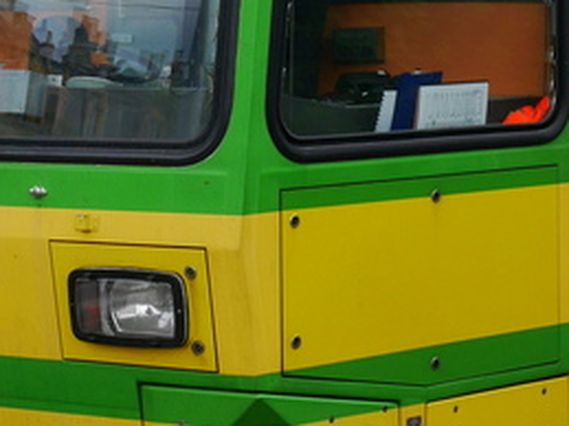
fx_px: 2284
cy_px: 46
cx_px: 343
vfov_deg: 10.6
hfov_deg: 14.2
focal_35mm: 139
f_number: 6.3
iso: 160
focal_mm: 15
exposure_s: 1/320
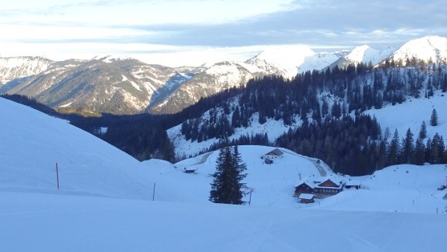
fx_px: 569
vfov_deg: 24.8
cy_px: 84
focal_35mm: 48
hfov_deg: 42.4
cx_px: 291
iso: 80
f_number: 3.5
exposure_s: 1/250
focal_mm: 4.1
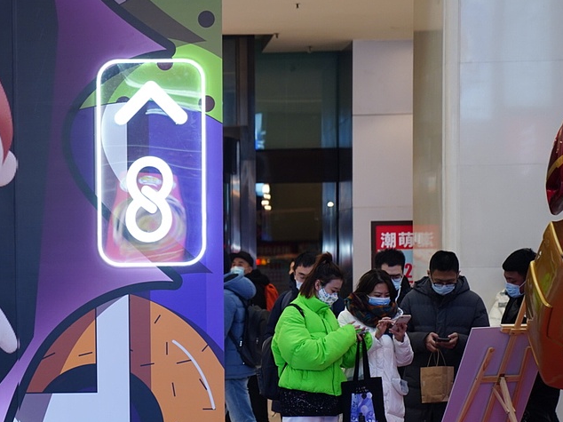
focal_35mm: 136
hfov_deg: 14.4
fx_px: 2211
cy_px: 335
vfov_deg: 10.9
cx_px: 83
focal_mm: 70
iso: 640
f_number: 2.8
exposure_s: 1/125
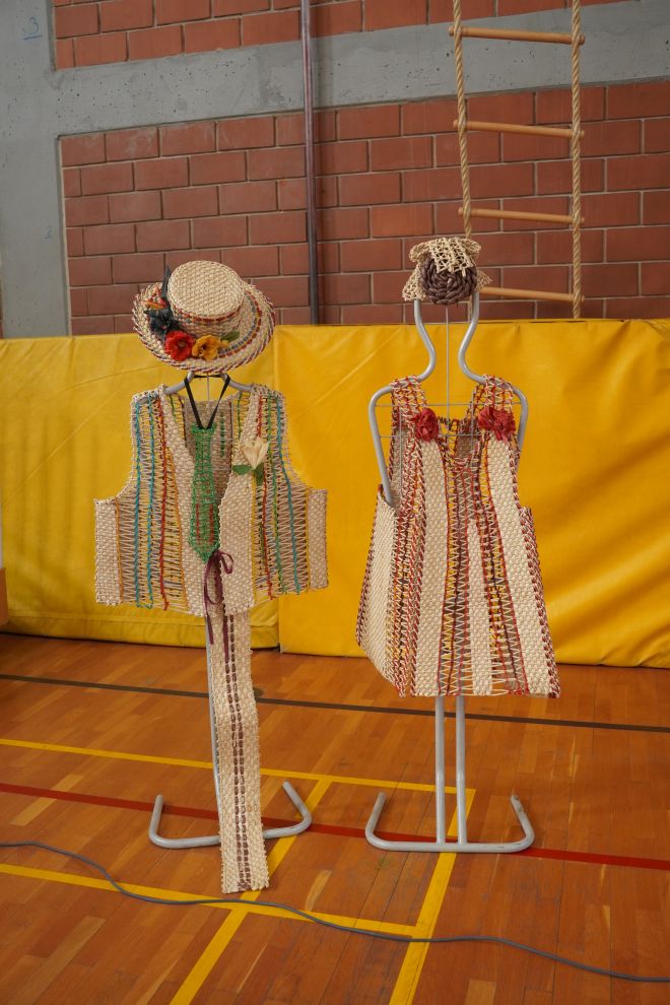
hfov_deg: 39.3
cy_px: 502
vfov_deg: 56.4
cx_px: 335
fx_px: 938
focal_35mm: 34
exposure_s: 1/200
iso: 1000
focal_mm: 22.4
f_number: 4
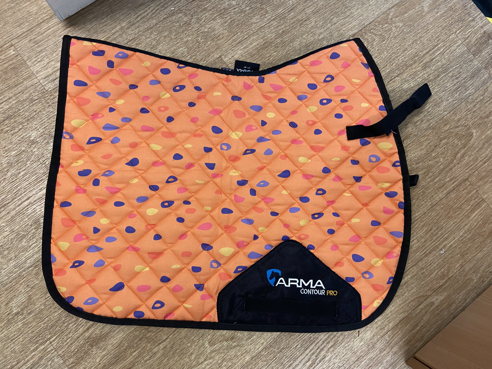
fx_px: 370
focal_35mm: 26
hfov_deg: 67.3
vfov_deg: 53.1
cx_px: 246
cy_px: 184
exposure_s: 1/50
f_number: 1.8
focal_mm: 4.25
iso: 200
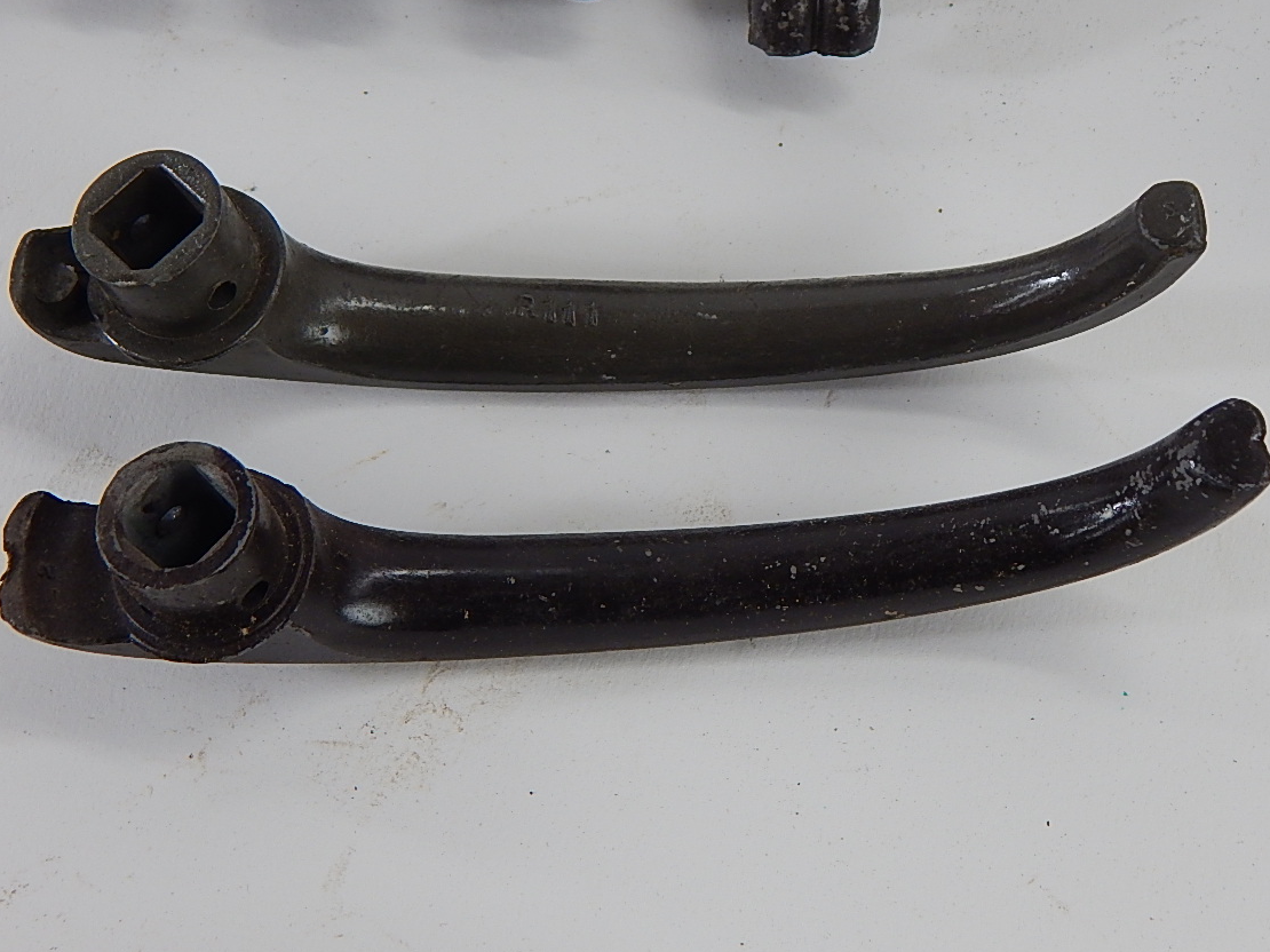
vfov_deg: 23.6
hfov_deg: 31.2
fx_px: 2274
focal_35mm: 62
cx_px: 731
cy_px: 389
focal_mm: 7.7
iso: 125
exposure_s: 1/50
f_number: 3.6
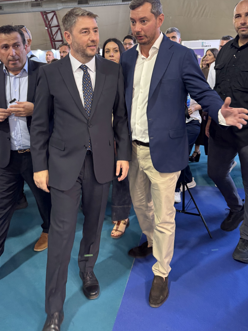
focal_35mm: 31
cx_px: 120
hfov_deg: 45.4
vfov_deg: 57.4
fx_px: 296
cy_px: 119
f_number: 1.78
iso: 160
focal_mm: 6.76
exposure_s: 1/100
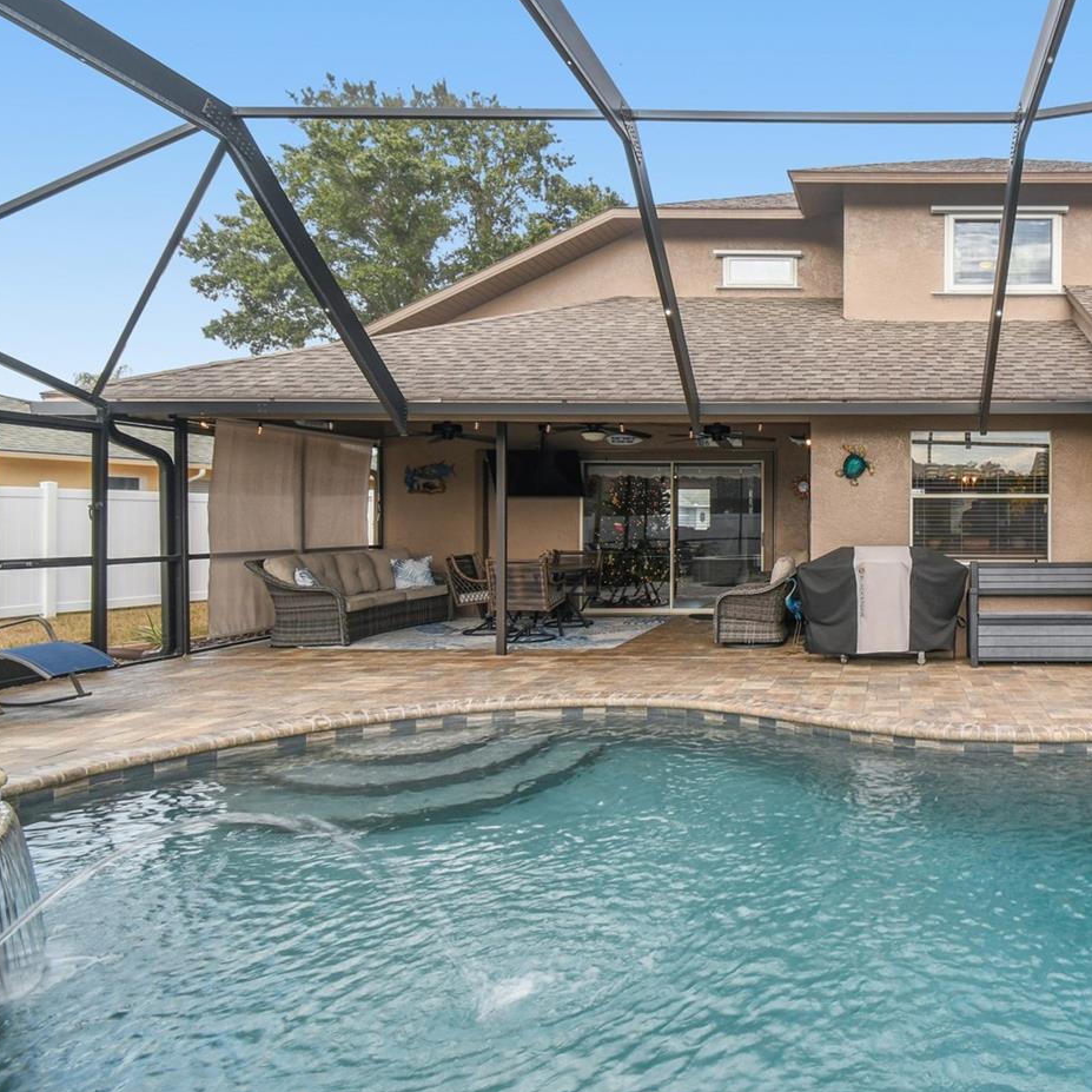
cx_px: 915
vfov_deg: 69.6
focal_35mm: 22
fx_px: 785
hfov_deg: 62.1
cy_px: 527
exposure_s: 1/20
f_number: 7.1
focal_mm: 10
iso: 100
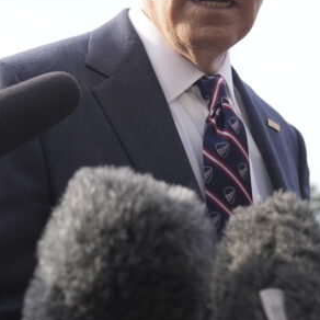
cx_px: 228
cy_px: 76
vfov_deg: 17.8
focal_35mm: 97
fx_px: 1014
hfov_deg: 17.8
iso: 400
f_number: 4
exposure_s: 1/1000
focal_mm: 37
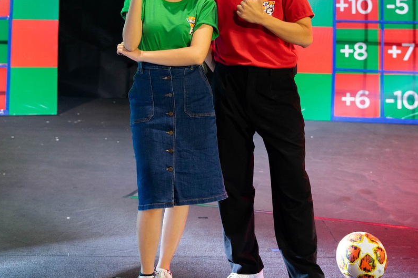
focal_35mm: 53
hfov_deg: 37.3
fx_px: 619
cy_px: 17
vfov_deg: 24.5
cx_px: 203
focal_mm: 32.8
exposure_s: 1/200
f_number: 3.2
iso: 1250
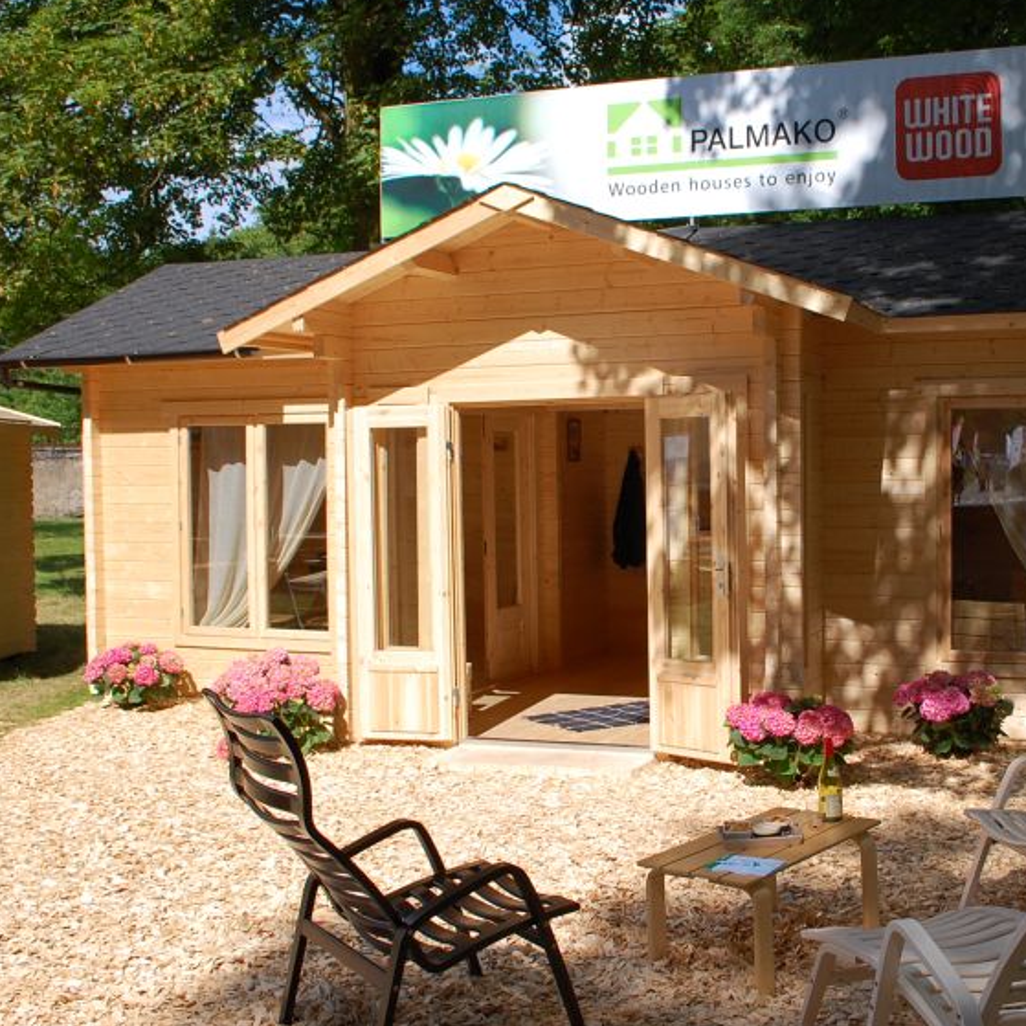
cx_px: 690
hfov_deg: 40.4
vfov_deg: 40.9
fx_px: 1375
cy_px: 520
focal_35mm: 41
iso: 200
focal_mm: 20
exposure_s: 1/250
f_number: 11
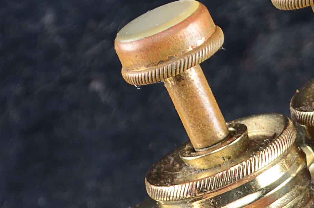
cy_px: 332
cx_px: 468
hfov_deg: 5.3
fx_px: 3360
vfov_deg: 3.5
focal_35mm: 386
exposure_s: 1/80
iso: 100
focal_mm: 52
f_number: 8
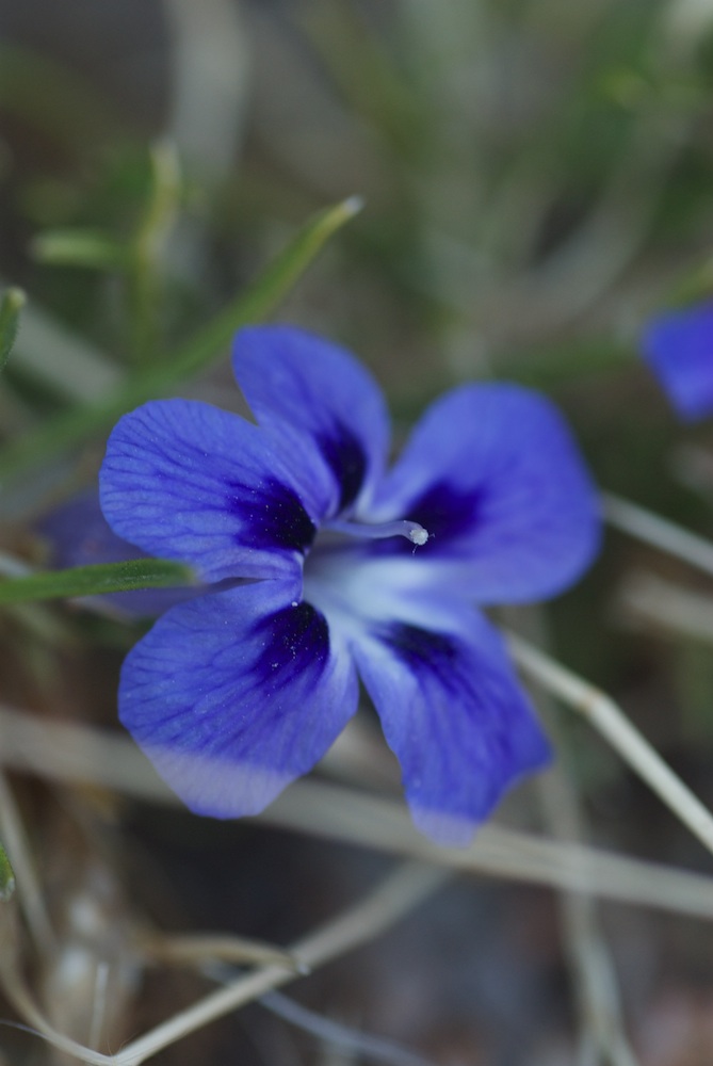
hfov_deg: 10.2
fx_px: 4001
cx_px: 356
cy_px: 533
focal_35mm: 135
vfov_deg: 15.2
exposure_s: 1/80
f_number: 8
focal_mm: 90
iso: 320
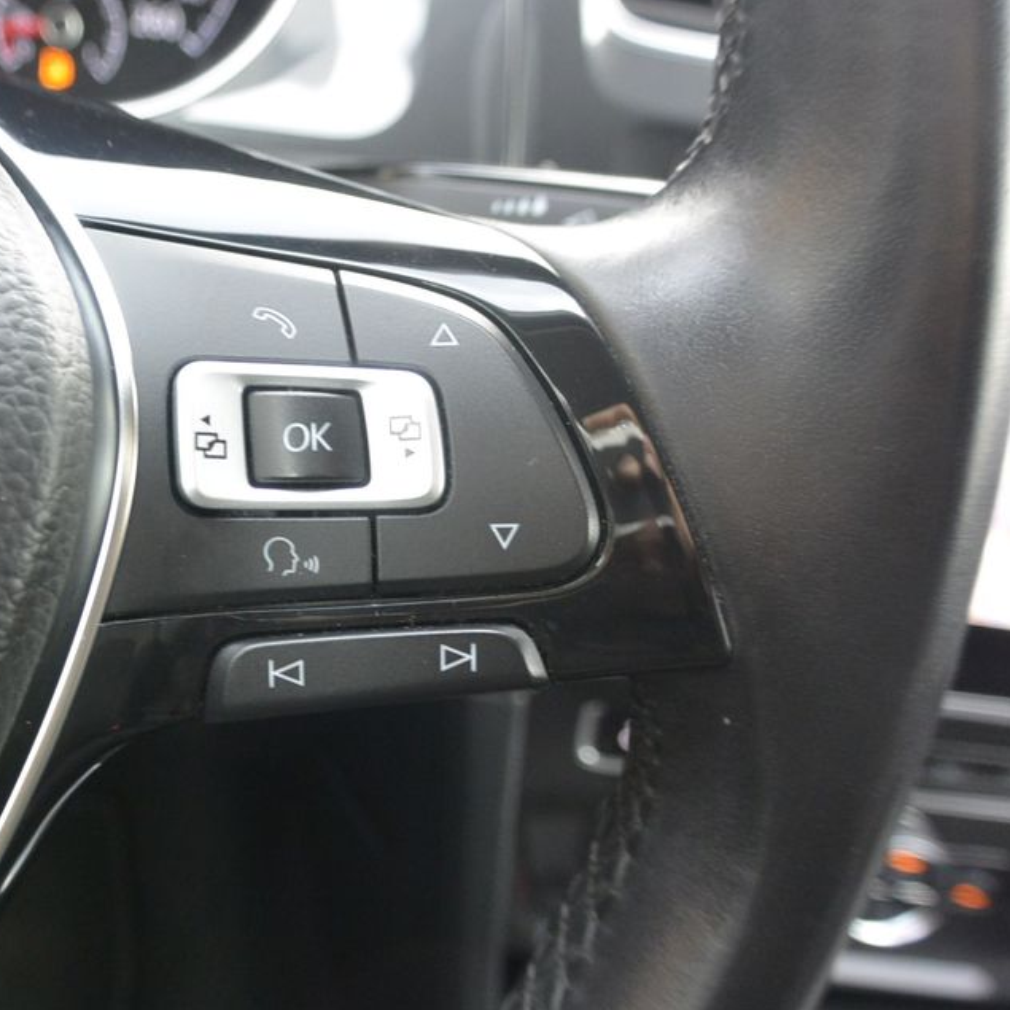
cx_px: 256
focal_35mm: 37
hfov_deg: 43.5
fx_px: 1221
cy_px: 538
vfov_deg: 44.9
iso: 560
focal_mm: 10
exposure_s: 1/60
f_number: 3.5
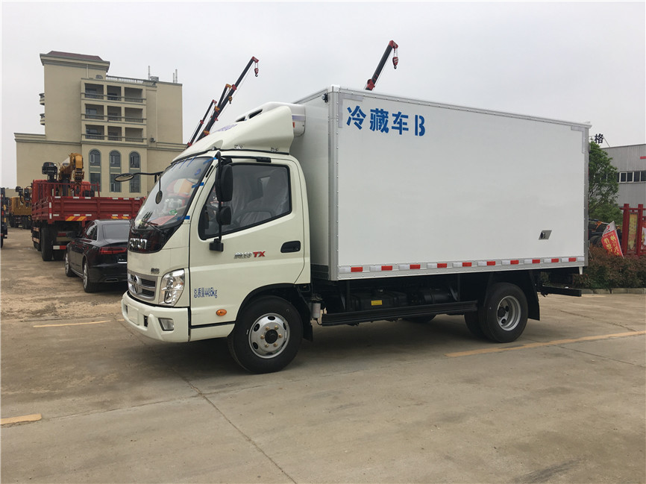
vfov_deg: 48.2
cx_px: 323
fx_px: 541
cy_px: 242
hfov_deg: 61.7
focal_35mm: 29
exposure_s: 1/164
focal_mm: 4.15
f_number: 2.2
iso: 25
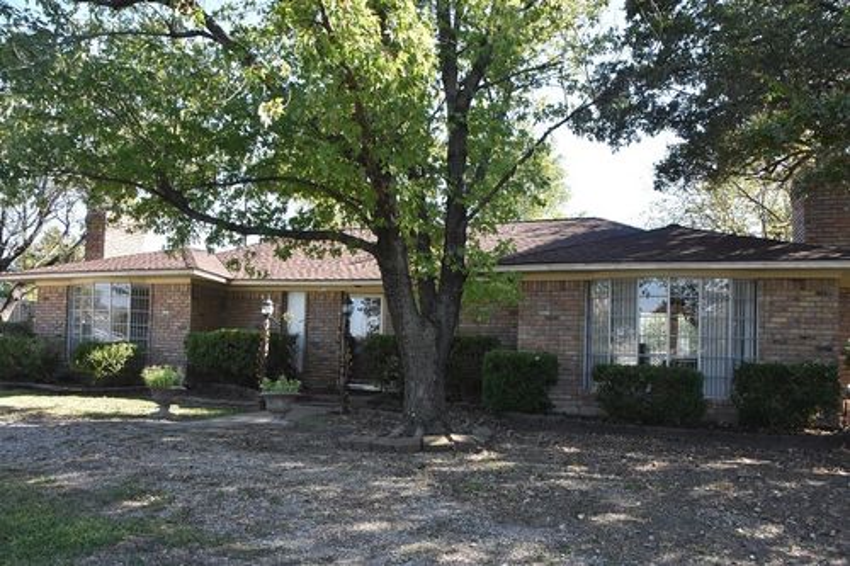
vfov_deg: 47.9
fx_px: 637
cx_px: 425
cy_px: 283
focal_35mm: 27
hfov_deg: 67.4
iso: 800
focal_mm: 18
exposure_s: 1/400
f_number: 8
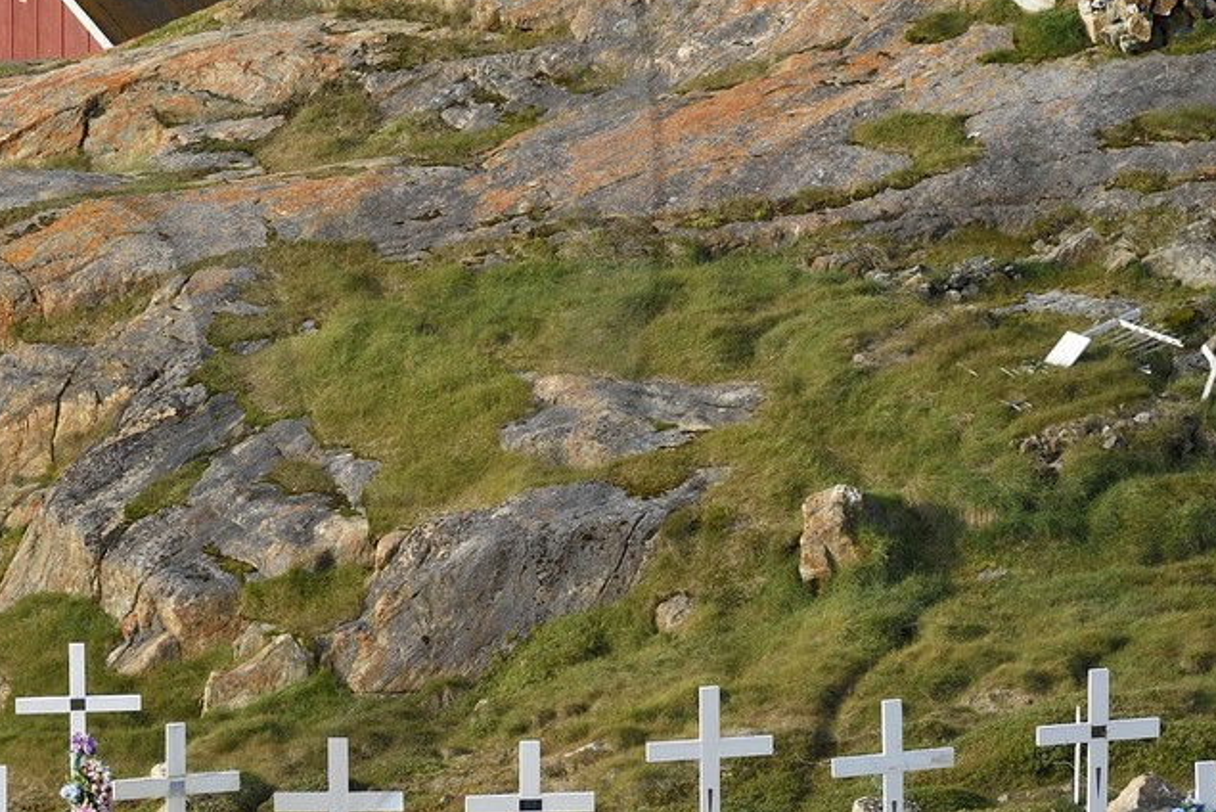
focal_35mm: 428
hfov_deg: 4.8
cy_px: 195
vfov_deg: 3.2
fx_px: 14463
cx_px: -138
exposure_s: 1/250
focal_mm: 170
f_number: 8
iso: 200
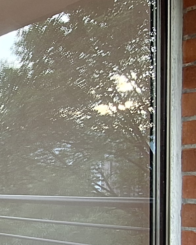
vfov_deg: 27.4
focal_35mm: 68
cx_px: -99
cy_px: 192
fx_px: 493
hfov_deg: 19.5
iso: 100
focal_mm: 1.74
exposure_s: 1/40
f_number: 2.2
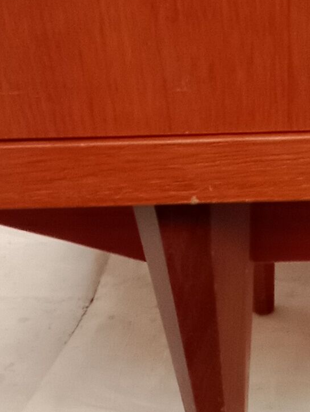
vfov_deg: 38.0
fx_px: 549
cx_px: 283
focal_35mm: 46
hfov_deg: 30.1
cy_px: 384
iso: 300
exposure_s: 1/33.3
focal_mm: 1.4
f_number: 2.2
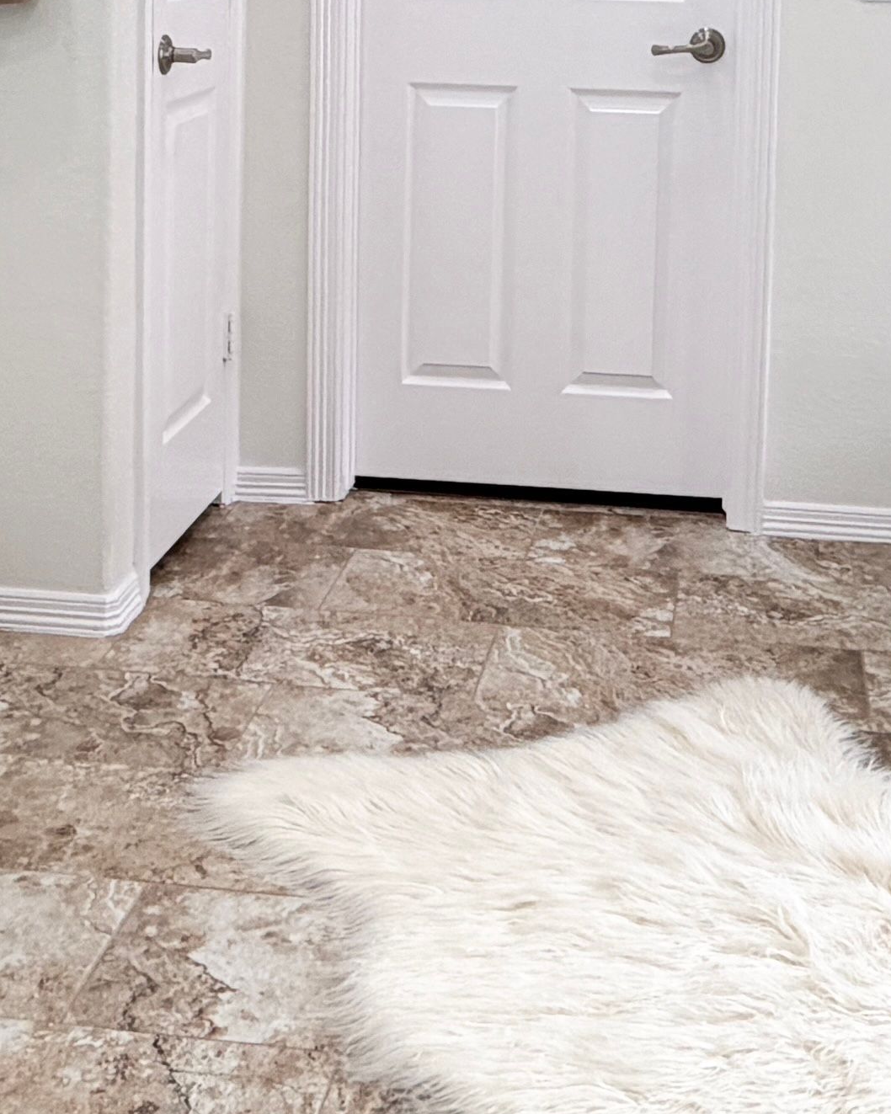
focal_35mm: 59
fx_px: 1945
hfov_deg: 25.8
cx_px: 518
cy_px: 42
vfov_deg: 30.1
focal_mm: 2.22
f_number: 2.2
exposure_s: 1/120
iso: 64
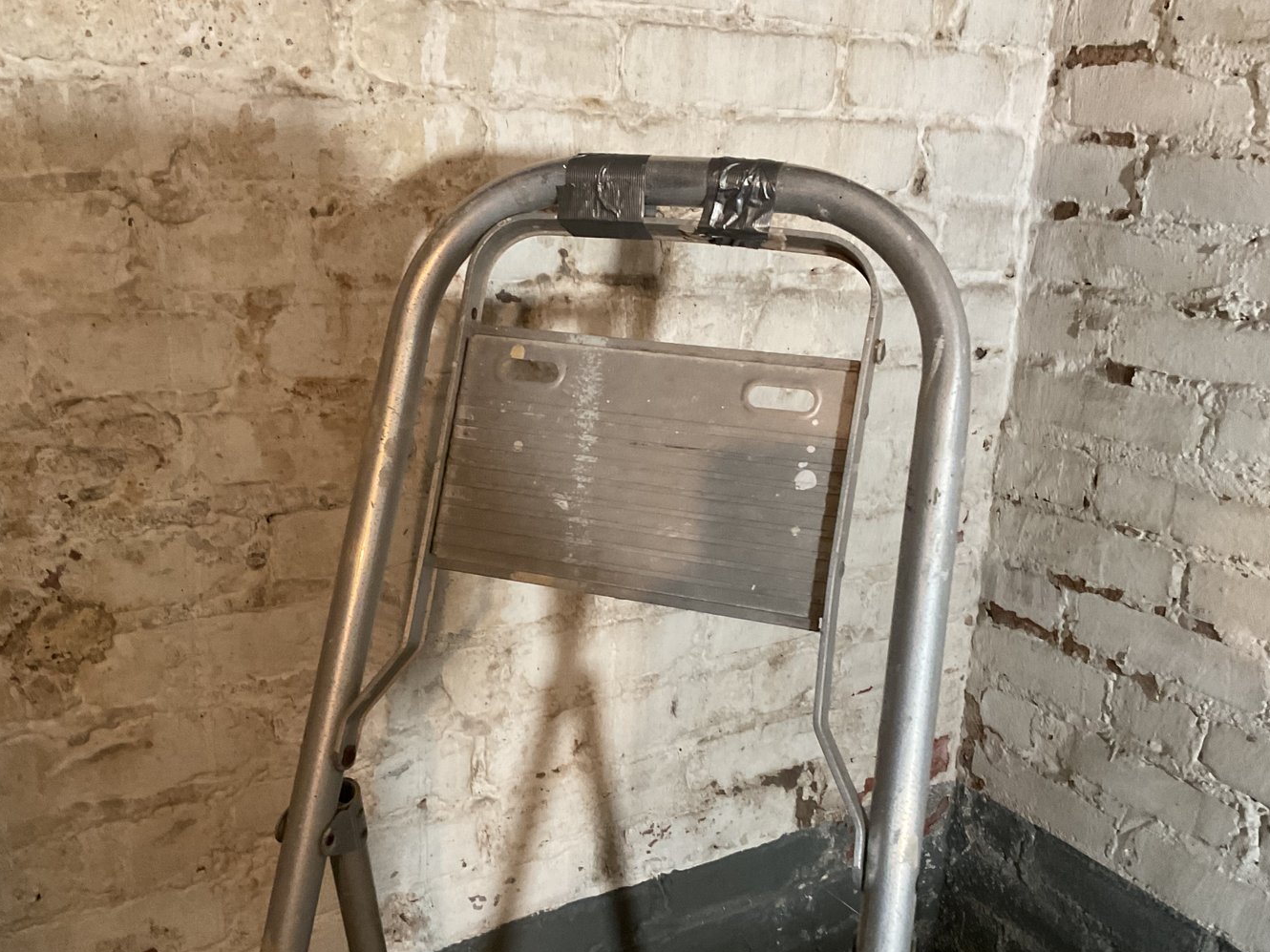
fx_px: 1210
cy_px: 526
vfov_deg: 42.9
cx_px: 628
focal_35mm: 33
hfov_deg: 55.4
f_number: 1.8
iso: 250
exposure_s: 1/40
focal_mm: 3
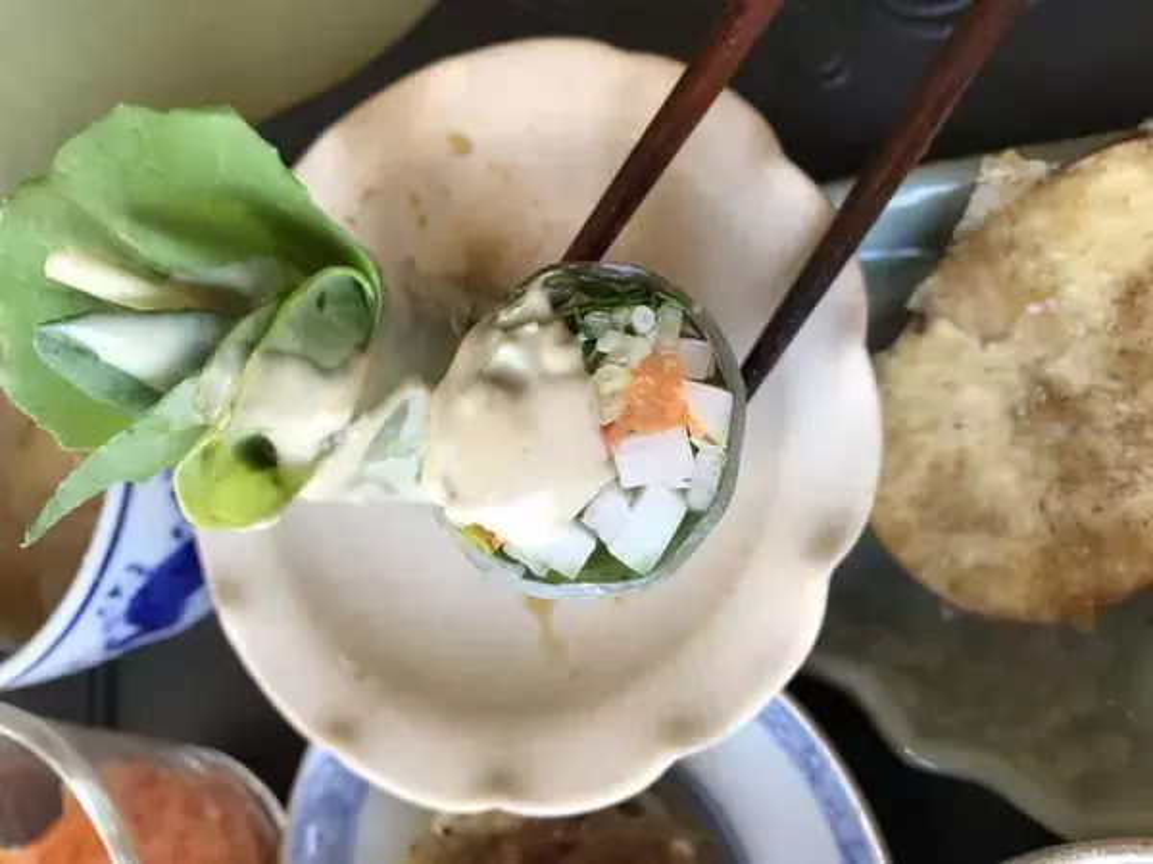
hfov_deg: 63.4
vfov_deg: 49.7
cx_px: 576
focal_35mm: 28
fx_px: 933
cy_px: 432
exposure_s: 1/60
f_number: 1.8
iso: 25
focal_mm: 3.99
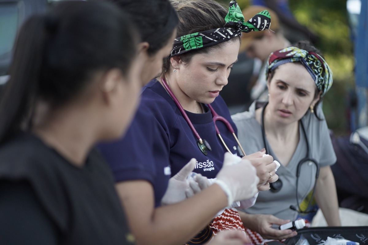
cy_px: 122
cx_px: 184
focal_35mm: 85
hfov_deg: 23.9
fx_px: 869
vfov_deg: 16.1
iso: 200
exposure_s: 1/640
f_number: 1.8
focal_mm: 85
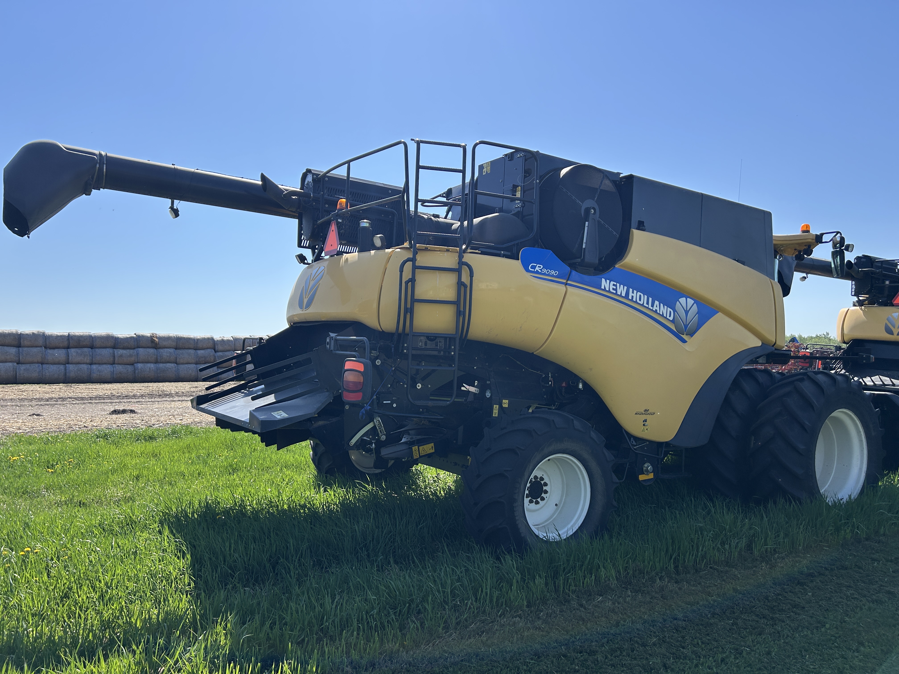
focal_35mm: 26
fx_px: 675
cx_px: 450
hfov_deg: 67.3
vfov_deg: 53.1
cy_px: 337
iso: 50
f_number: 1.5
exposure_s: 1/4831
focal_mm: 5.7
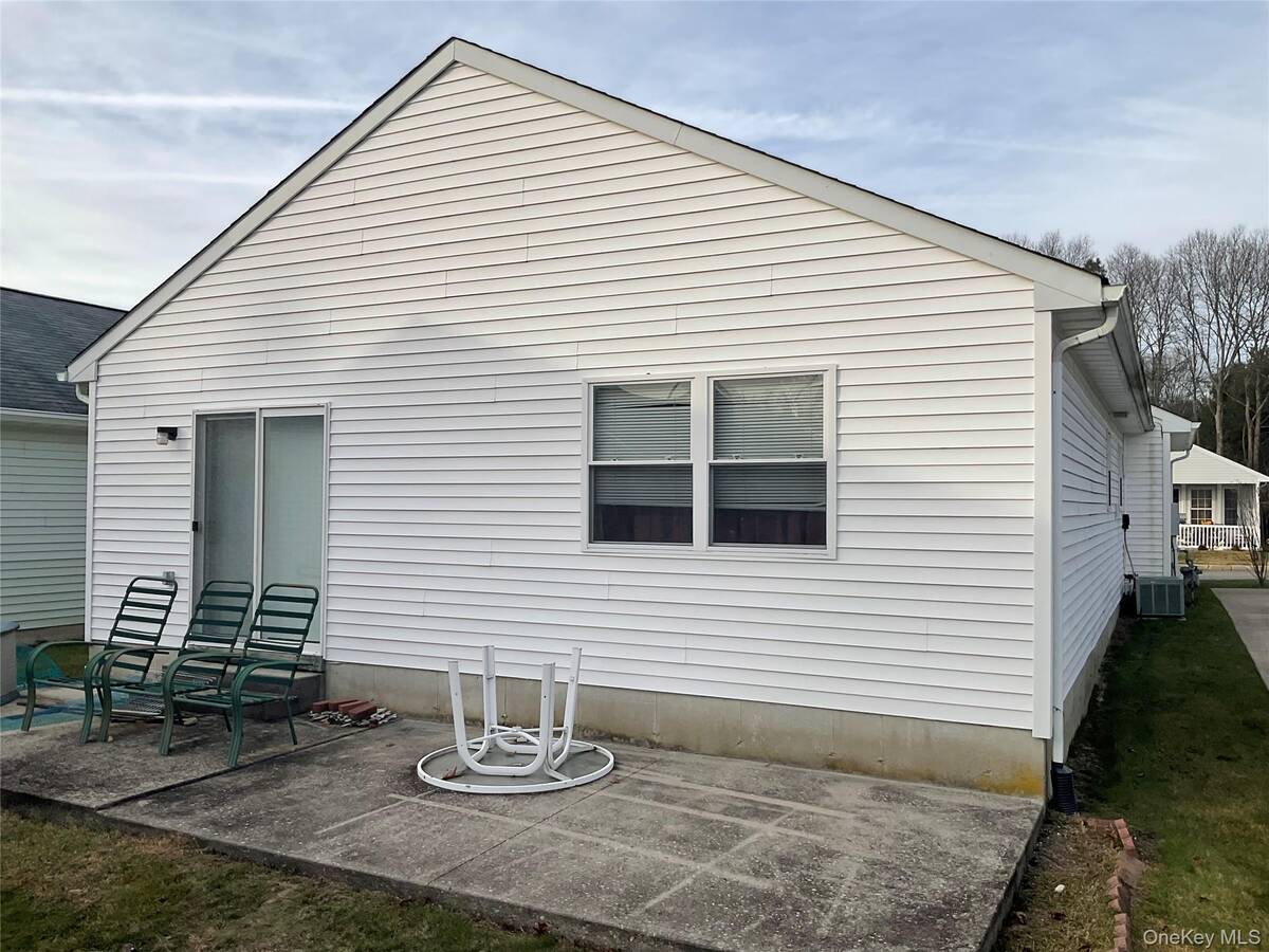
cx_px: 634
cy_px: 476
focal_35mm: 29
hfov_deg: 61.7
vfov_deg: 48.2
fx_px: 1063
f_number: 1.8
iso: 16
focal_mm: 3
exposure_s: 1/1279
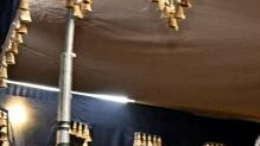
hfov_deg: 12.1
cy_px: 185
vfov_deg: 6.8
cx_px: 265
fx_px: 1213
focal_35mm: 176
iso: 800
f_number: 4
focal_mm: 24
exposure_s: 1/160
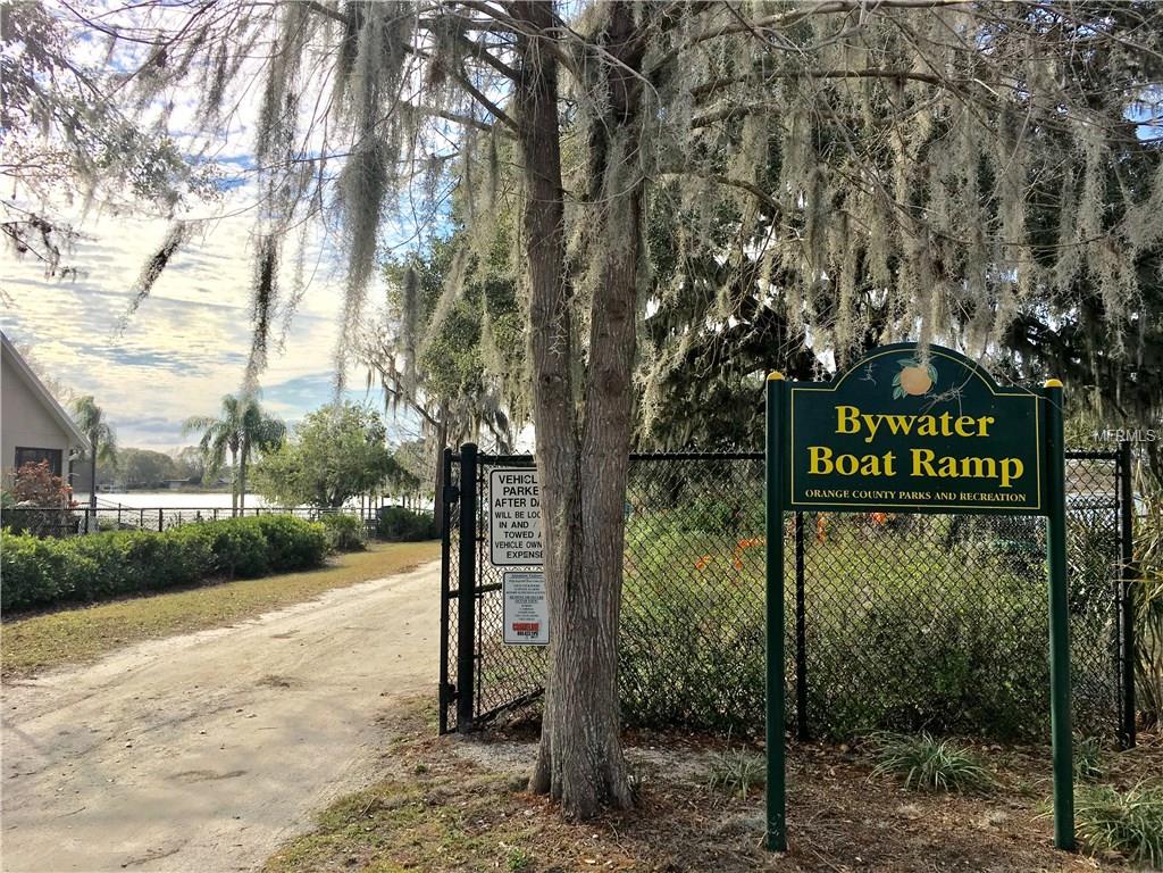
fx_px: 974
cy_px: 436
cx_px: 582
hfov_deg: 61.7
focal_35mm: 29
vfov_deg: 48.2
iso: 25
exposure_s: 1/2262
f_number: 2.2
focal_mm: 4.15
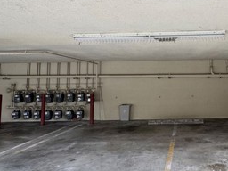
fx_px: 231
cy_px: 58
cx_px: 182
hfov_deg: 49.6
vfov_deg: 40.2
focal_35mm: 35
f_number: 2.2
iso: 125
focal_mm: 2.22
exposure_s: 1/99
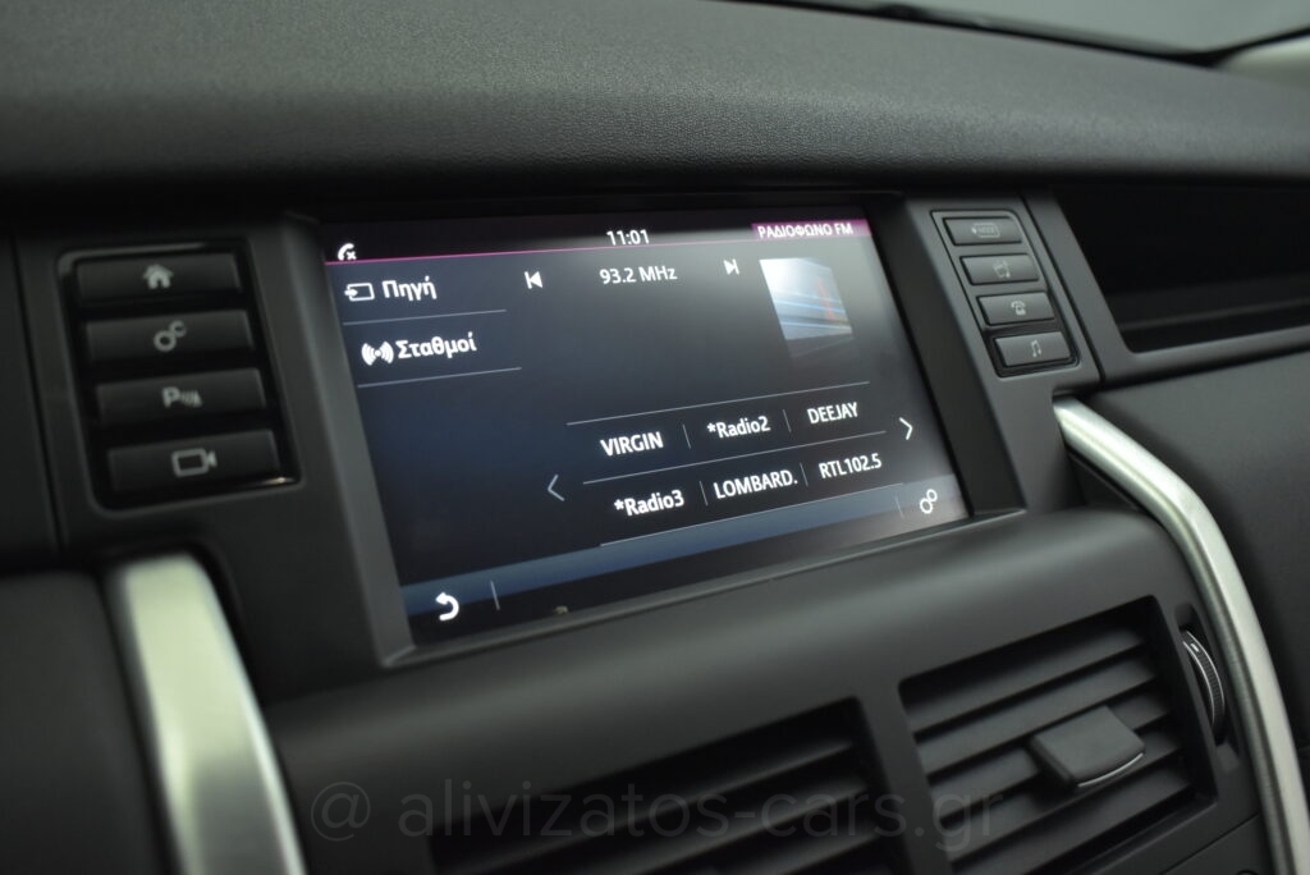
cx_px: 655
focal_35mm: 32
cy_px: 438
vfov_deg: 41.8
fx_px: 1147
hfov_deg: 59.5
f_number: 3.8
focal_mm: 21
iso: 1600
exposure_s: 1/160
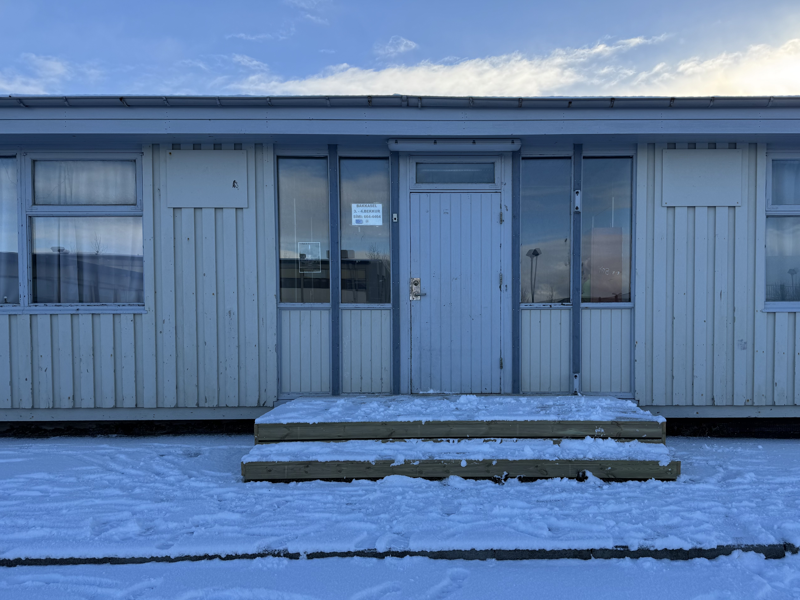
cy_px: 334
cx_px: 444
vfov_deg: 51.2
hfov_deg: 65.1
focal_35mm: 27
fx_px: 624
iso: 80
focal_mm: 6.76
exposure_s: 1/2174
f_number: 1.78
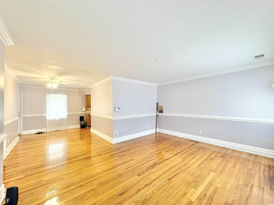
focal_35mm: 14
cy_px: 102
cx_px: 137
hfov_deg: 102.1
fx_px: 111
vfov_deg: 85.7
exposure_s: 1/60
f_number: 2.2
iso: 320
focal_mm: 2.22
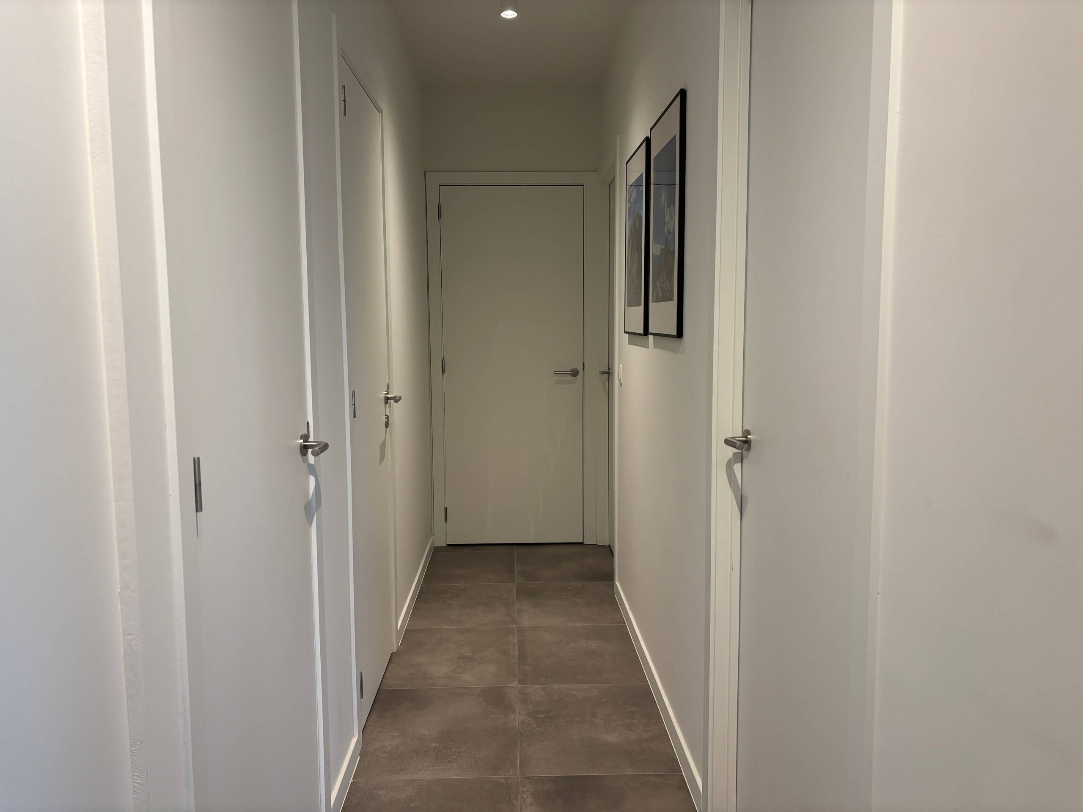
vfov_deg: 53.1
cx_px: 542
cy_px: 406
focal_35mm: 26
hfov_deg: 67.3
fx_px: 813
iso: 125
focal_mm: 5.96
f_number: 1.6
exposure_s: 1/50
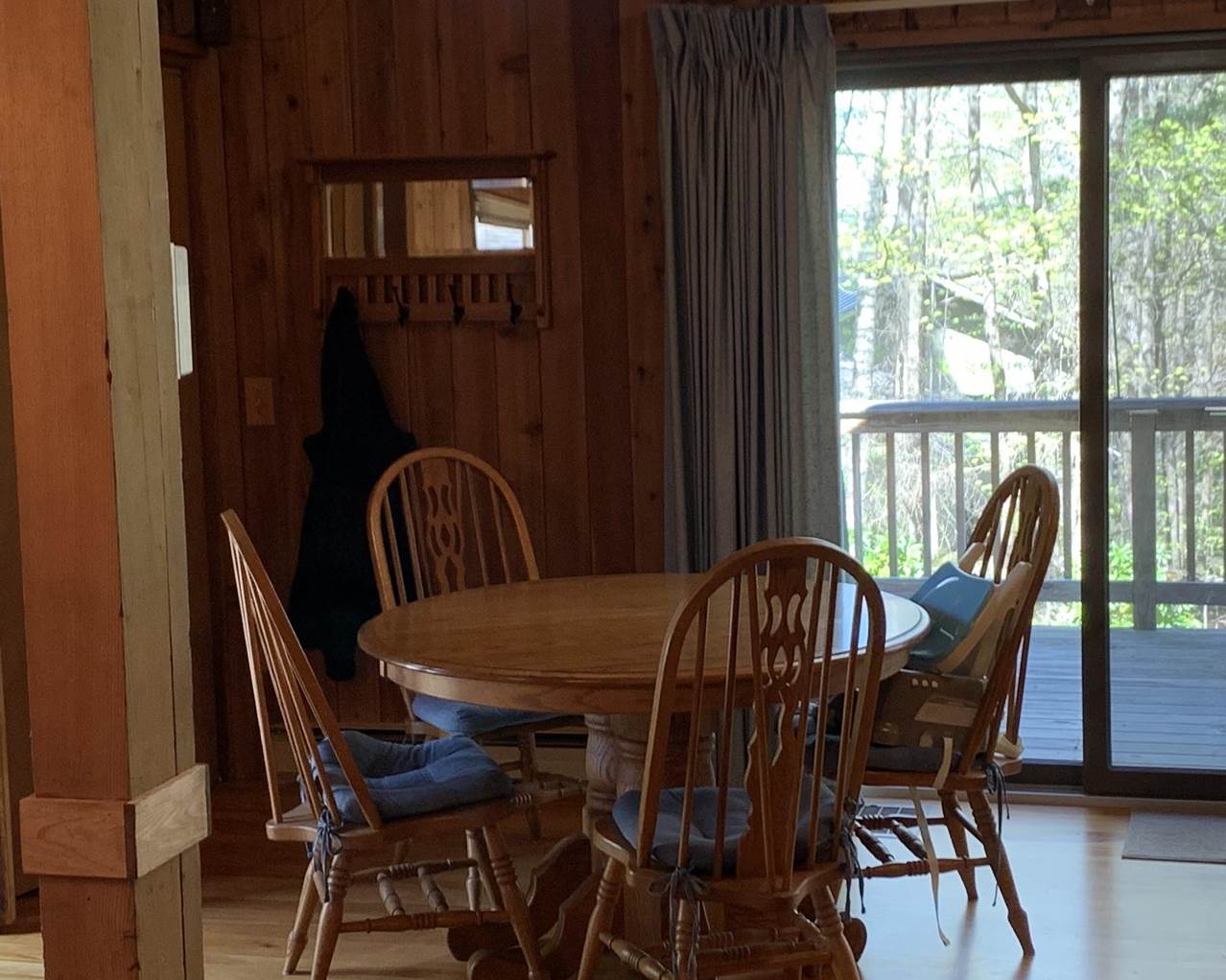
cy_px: 537
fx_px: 2213
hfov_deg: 31.0
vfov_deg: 25.0
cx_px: 660
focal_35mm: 61
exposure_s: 1/60
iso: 50
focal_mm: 4.25
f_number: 1.8
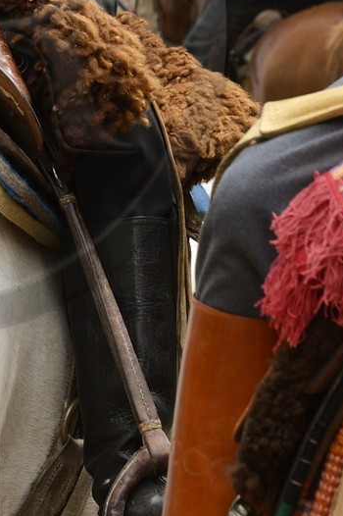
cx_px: -76
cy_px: 31
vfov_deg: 9.6
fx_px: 3048
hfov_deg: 6.4
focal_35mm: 213
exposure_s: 1/320
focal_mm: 70
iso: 400
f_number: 7.1
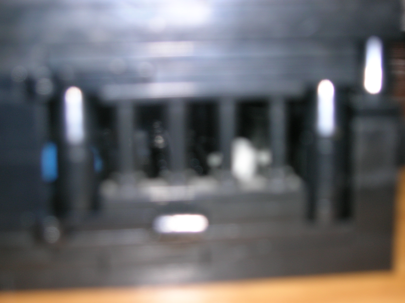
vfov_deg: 25.2
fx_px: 678
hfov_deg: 33.3
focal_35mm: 58
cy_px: 152
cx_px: 202
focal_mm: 9.7
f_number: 3.5
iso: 50
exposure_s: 1/60.1
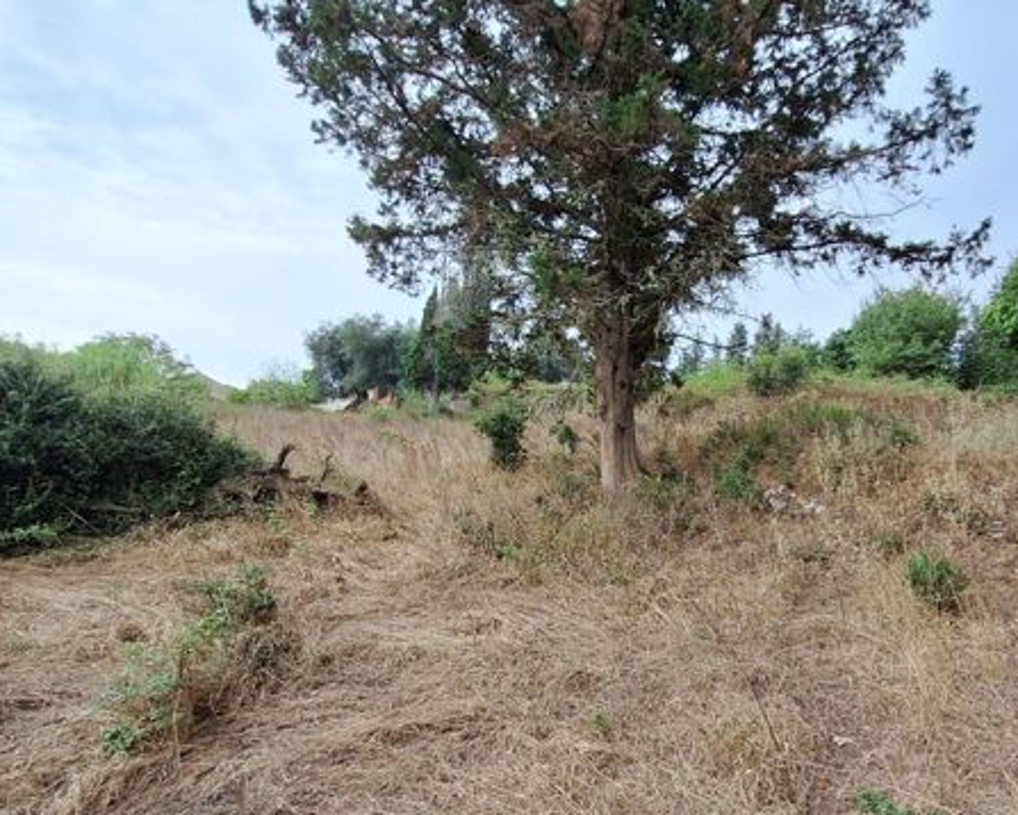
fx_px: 603
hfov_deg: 78.9
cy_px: 455
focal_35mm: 20
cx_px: 637
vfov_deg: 67.9
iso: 40
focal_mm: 1.74
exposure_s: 1/726
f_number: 2.2
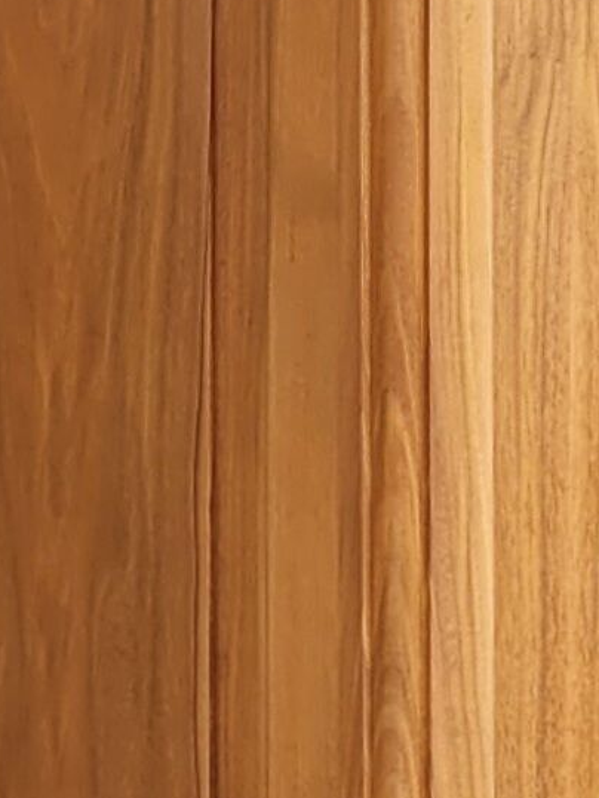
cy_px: -80
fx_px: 4011
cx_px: 40
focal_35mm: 174
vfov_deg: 11.2
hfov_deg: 8.5
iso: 40
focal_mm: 5.4
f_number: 1.8
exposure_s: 1/323
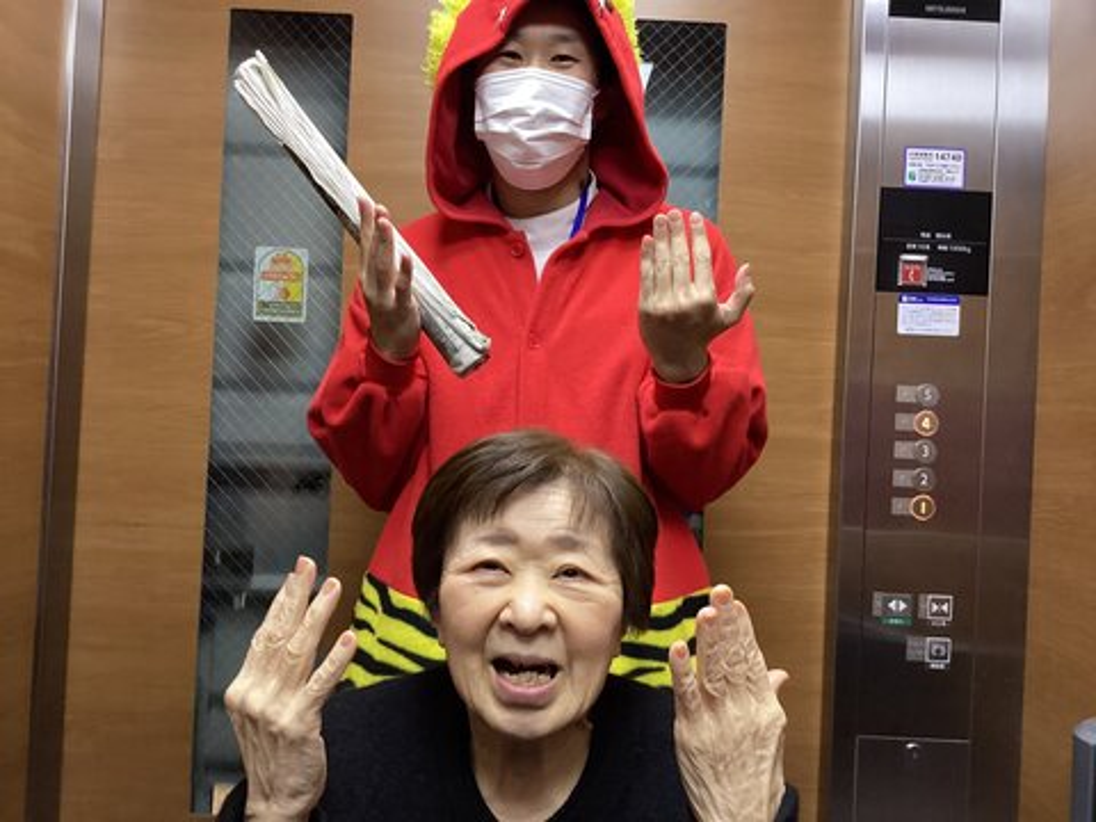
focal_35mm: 31
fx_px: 982
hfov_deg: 58.4
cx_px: 548
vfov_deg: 45.4
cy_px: 411
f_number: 2.4
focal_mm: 3.3
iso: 250
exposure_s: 1/40
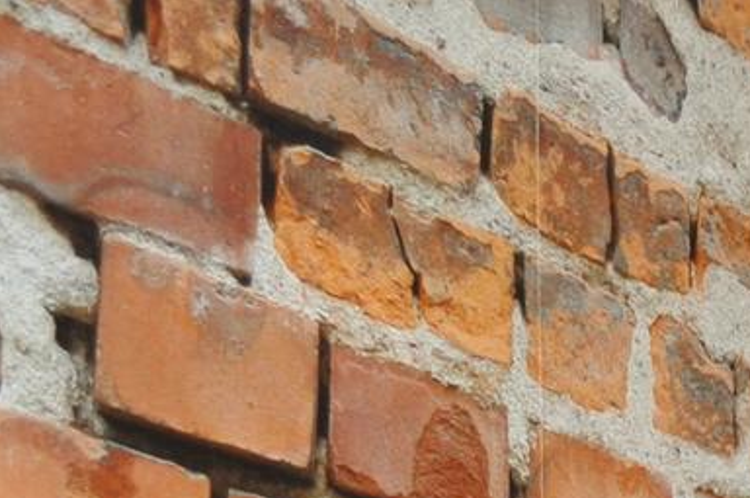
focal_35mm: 144
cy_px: 1105
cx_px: 1619
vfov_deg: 8.8
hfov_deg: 12.2
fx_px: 2996
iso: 800
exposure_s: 1/60
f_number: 3.5
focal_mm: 18
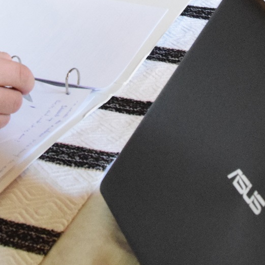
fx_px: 1221
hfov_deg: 12.4
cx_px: 179
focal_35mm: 141
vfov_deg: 11.8
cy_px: -135
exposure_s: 1/100
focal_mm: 24
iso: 5000
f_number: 7.1
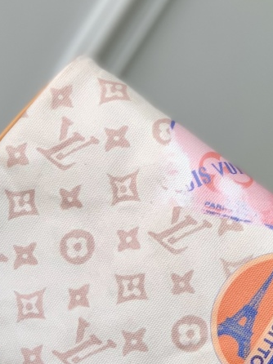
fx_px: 1768
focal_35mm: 168
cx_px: 208
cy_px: 185
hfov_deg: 8.8
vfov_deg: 11.8
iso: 16
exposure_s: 1/122
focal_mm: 6
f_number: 2.4
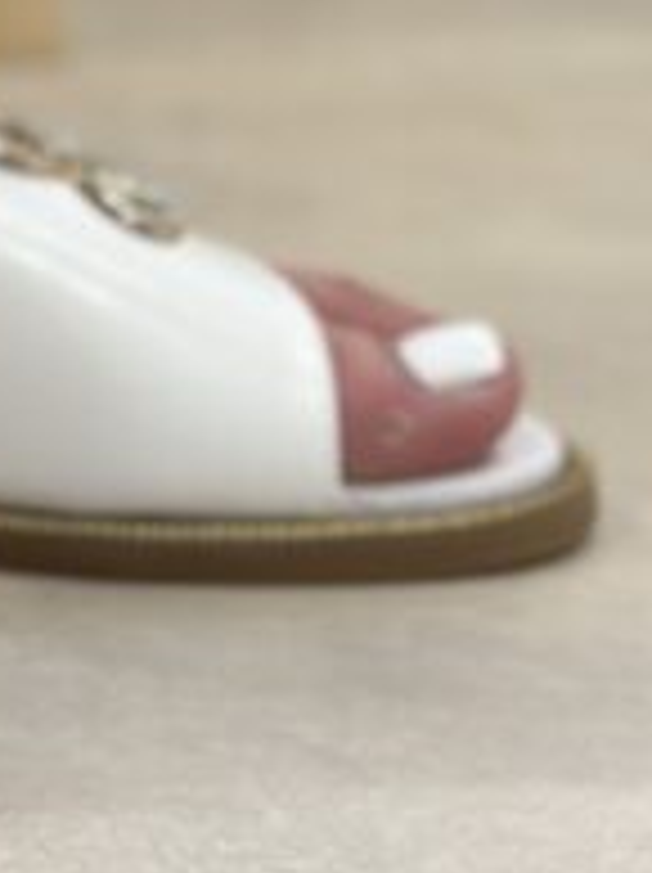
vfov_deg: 9.9
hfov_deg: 7.3
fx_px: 4983
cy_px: -126
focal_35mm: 198
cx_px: -441
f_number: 1.78
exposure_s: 1/100
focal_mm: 6.86
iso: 160
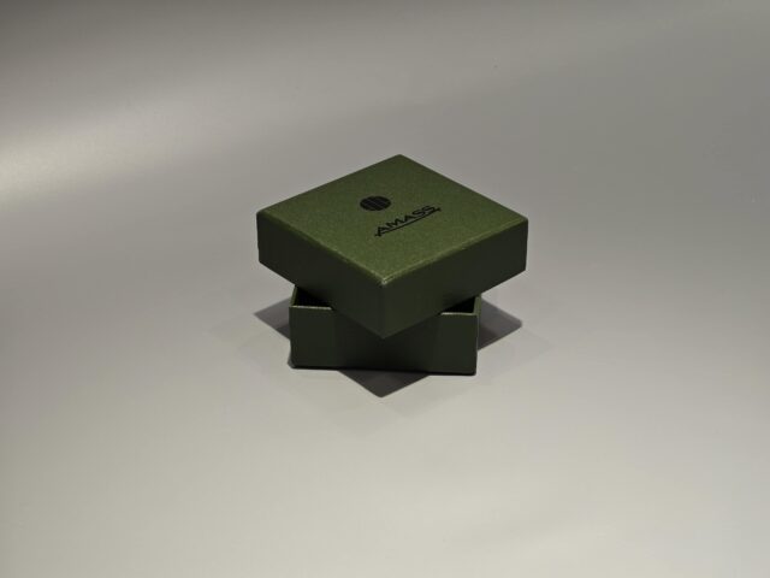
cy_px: 289
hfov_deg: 26.0
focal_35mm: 75
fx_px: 1668
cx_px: 385
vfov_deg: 19.6
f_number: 2
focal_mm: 10.1
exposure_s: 1/100
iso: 160
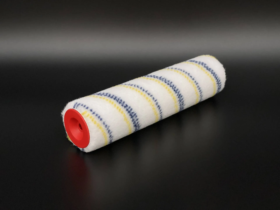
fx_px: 421
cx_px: 140
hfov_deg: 36.8
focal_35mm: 52
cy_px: 105
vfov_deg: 28.0
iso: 200
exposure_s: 1/100
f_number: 2
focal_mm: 6
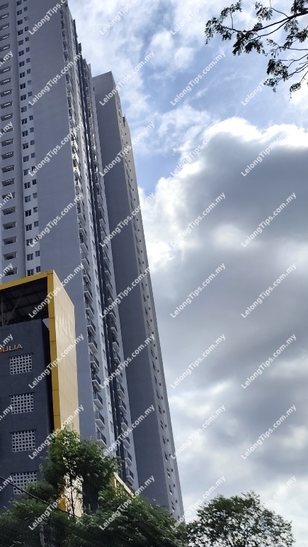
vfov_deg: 49.3
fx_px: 595
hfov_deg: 24.9
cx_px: -98
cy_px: 307
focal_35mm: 41
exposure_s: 1/2644
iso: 50
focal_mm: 6.14
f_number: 1.65
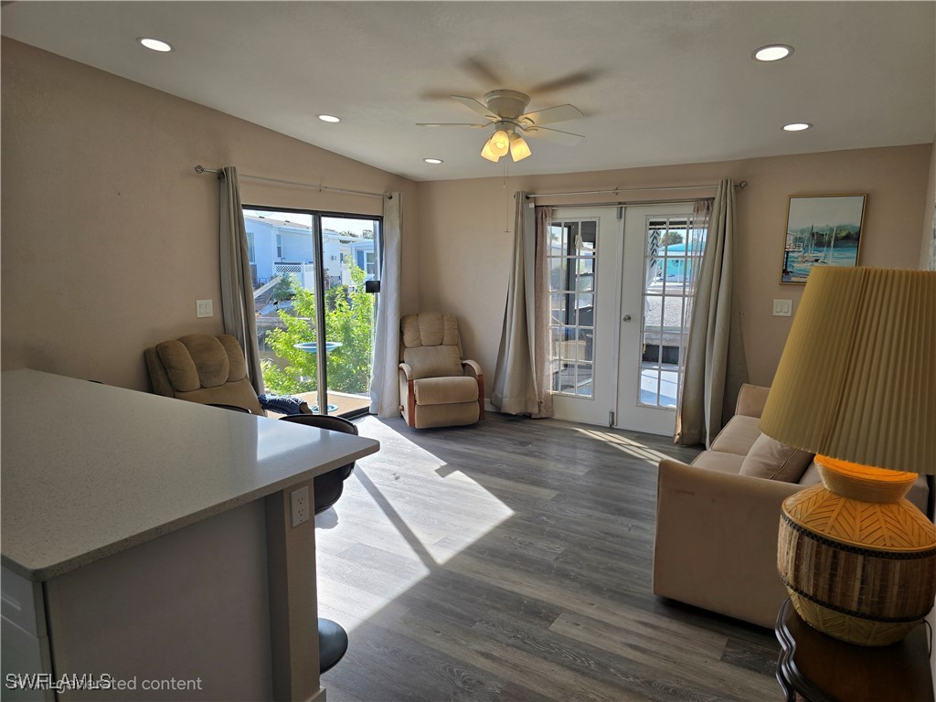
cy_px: 351
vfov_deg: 58.9
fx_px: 622
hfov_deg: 73.9
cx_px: 468
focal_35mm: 23
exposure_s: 1/323
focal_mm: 6.3
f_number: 1.7
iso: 12
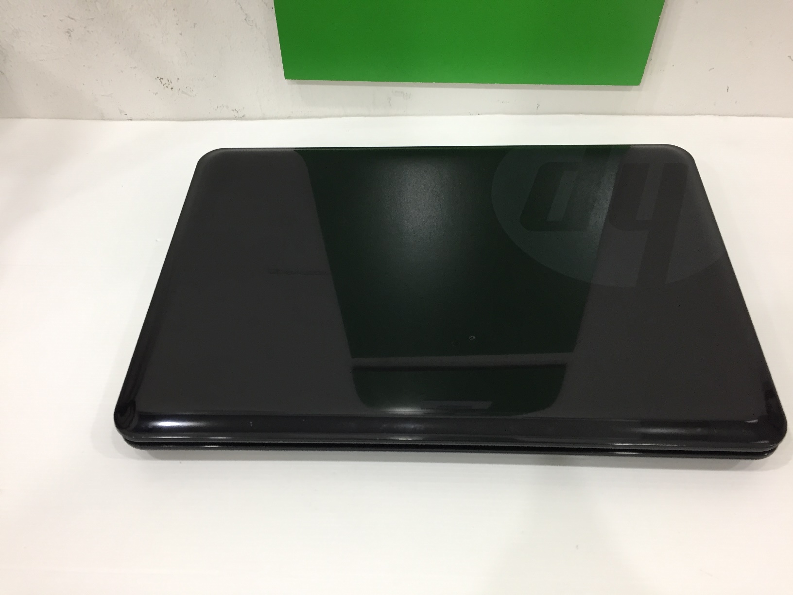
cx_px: 396
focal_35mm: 29
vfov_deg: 48.2
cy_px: 298
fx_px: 664
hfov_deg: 61.7
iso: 125
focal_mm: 4.15
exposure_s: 1/33
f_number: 2.2
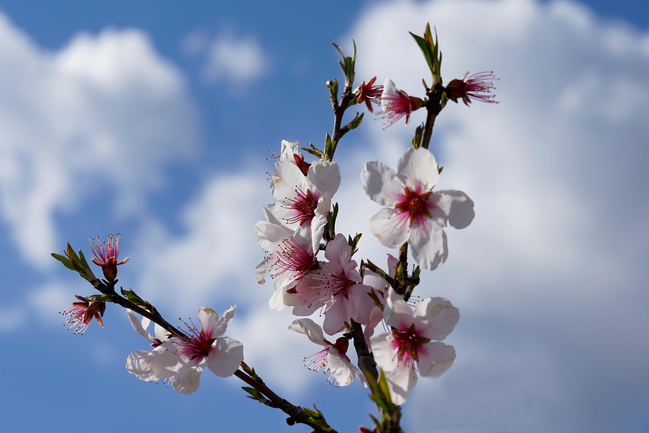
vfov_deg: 13.0
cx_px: 324
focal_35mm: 105
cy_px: 216
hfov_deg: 19.5
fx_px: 1893
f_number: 8
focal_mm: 70
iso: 100
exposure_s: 1/640
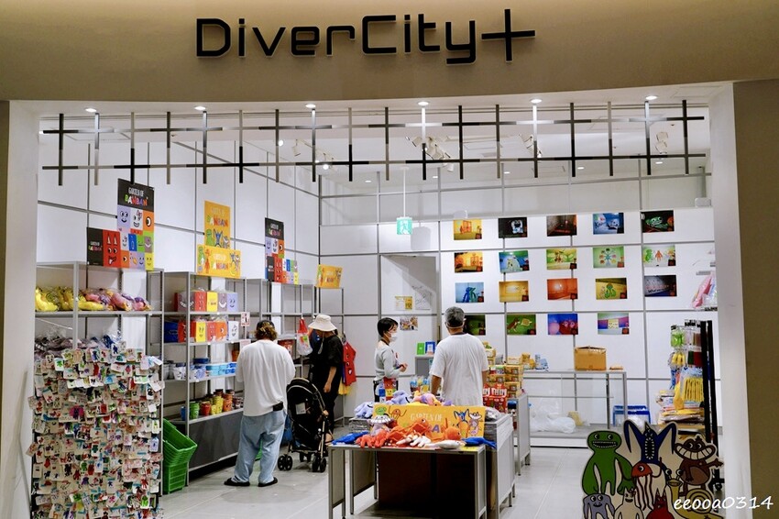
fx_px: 757
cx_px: 390
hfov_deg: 54.5
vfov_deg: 37.8
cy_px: 260
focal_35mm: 35
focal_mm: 35
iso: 320
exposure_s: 1/100
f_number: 6.3
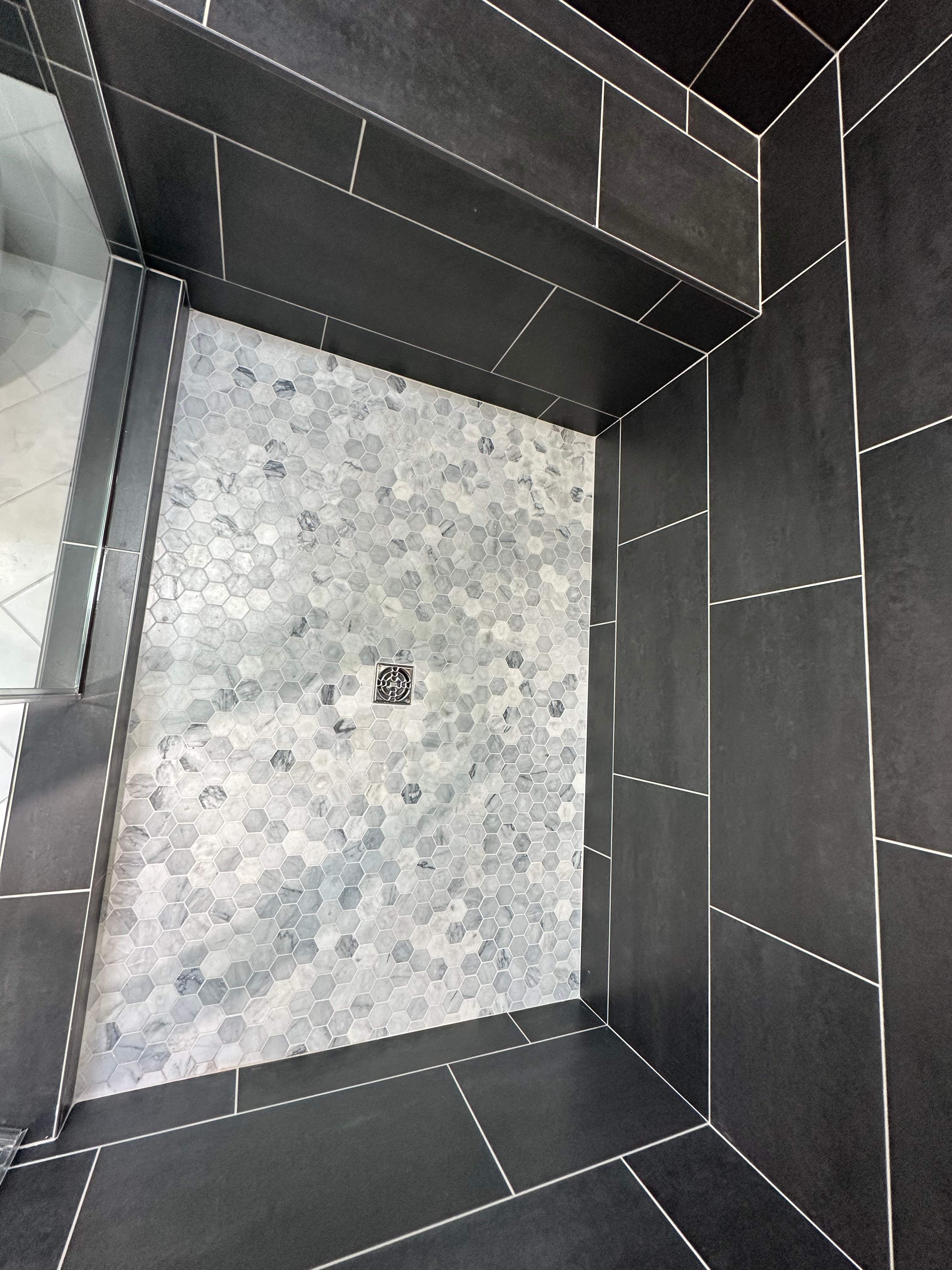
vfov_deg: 102.1
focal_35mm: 14
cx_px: 476
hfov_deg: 85.7
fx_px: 513
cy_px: 635
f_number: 2.2
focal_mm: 2.22
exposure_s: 1/120
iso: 200
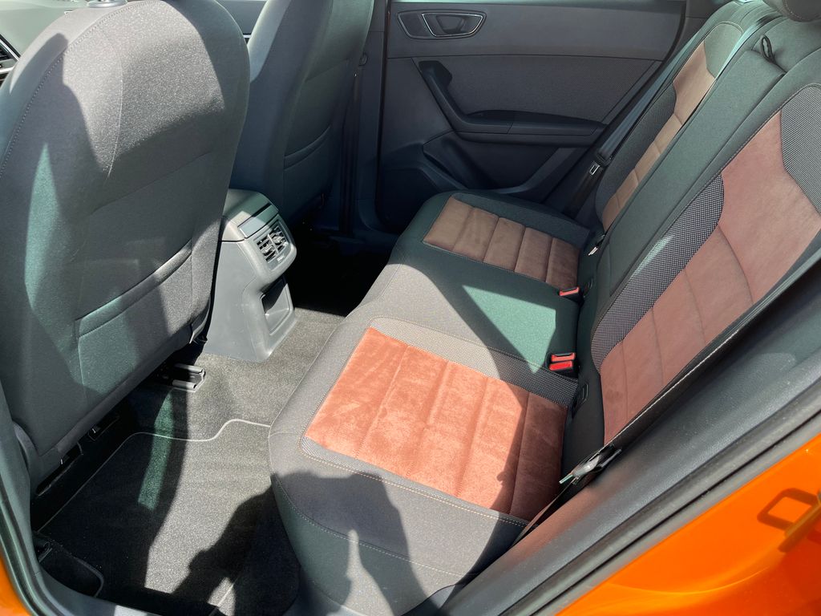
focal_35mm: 26
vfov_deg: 53.1
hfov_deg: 67.3
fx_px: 617
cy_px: 308
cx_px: 410
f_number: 1.6
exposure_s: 1/376
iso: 50
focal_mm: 5.1
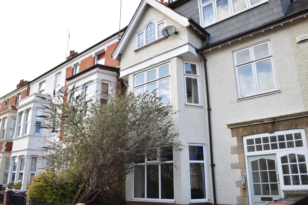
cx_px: 154
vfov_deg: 47.9
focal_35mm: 27
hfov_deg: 67.4
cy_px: 102
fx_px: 231
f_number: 5
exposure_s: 1/160
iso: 100
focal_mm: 18
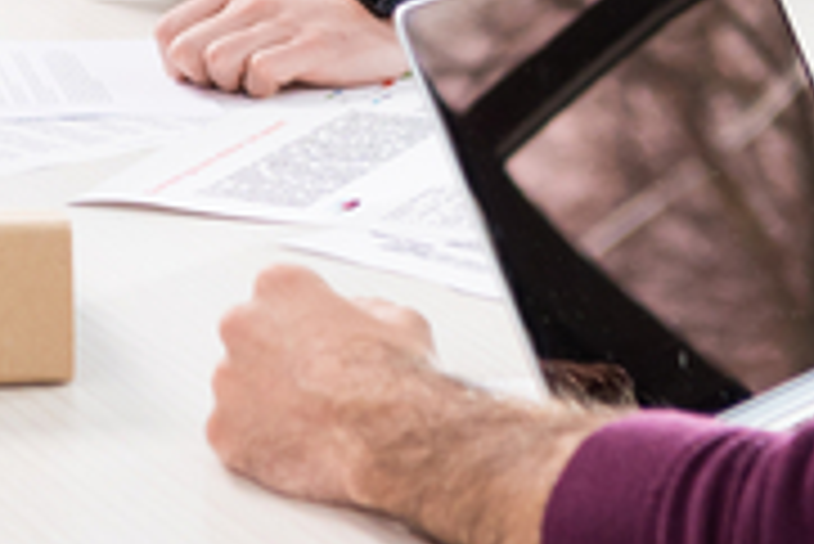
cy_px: -654
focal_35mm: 287
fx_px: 6494
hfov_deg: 7.1
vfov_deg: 4.7
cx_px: 11
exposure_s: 1/100
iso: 250
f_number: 4
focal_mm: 52
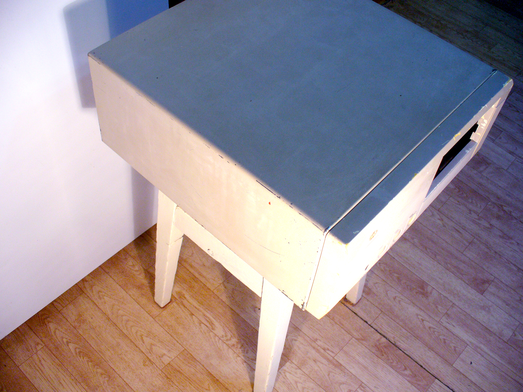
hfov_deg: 50.1
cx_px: 262
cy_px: 196
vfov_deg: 38.7
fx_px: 559
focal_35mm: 37
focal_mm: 6.1
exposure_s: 1/40
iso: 100
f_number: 2.8
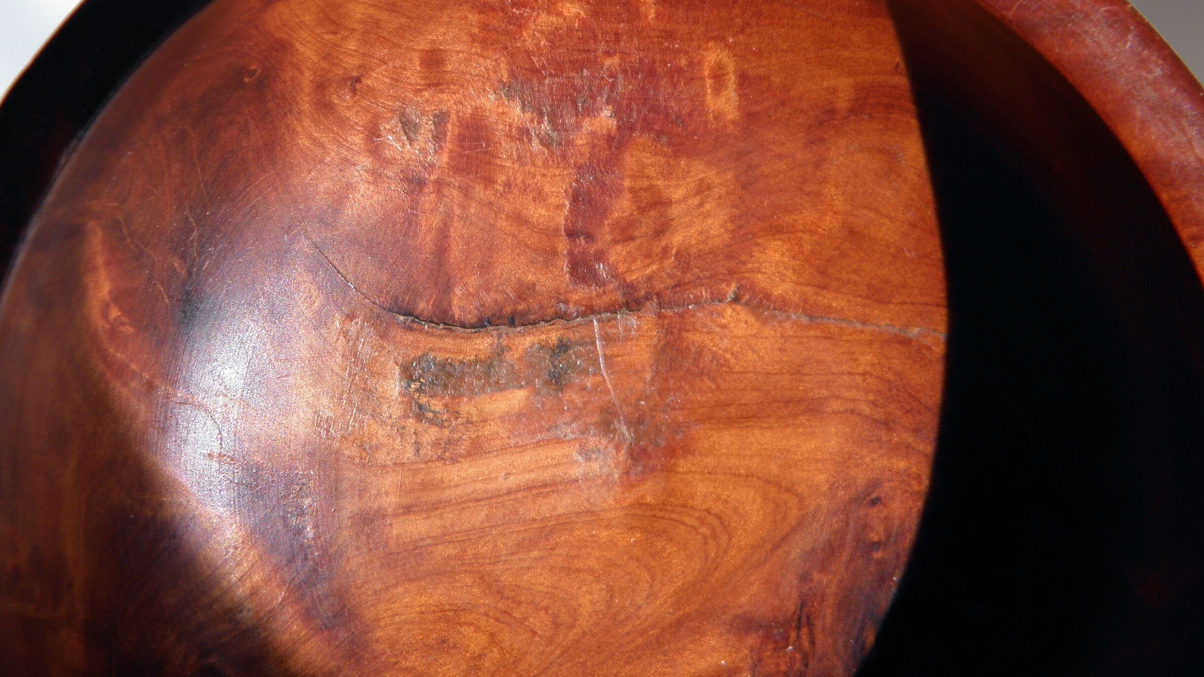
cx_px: 619
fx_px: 2937
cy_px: 208
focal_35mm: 92
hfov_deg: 23.2
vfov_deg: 13.1
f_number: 4.4
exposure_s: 1/100
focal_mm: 14.3
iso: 100
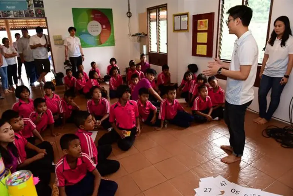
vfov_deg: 53.1
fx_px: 195
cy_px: 98
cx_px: 146
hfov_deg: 73.7
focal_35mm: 24
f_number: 4.5
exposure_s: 1/60
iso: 1250
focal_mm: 24
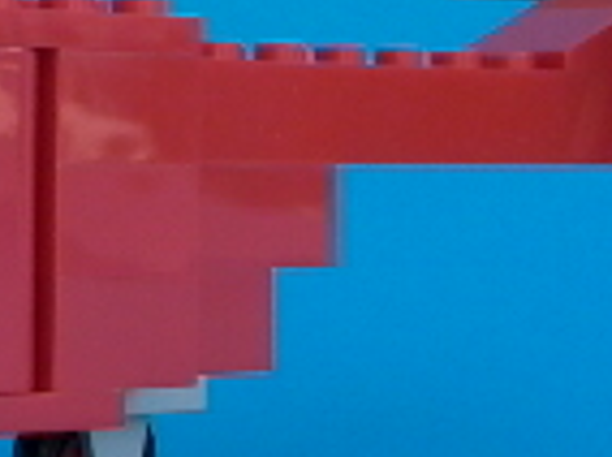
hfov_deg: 12.7
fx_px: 2630
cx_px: -263
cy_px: -52
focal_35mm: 149
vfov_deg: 9.8
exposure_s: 1/356
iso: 100
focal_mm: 7.13
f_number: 4.03
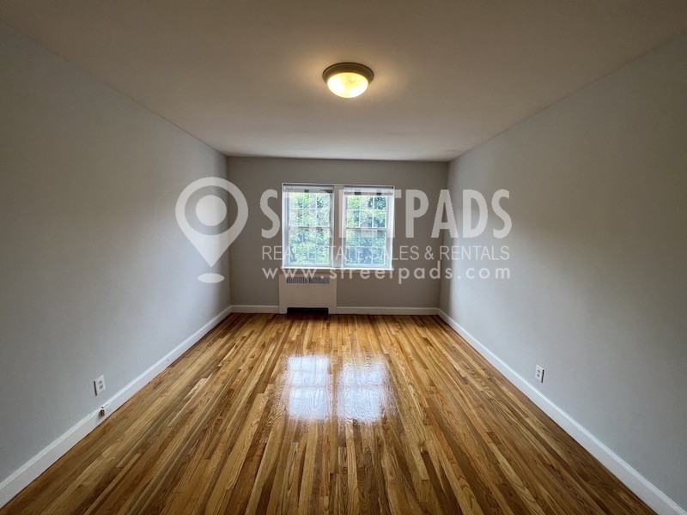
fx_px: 258
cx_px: 344
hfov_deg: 106.2
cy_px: 258
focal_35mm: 13
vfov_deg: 89.9
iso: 100
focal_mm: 1.57
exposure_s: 1/120
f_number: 1.8
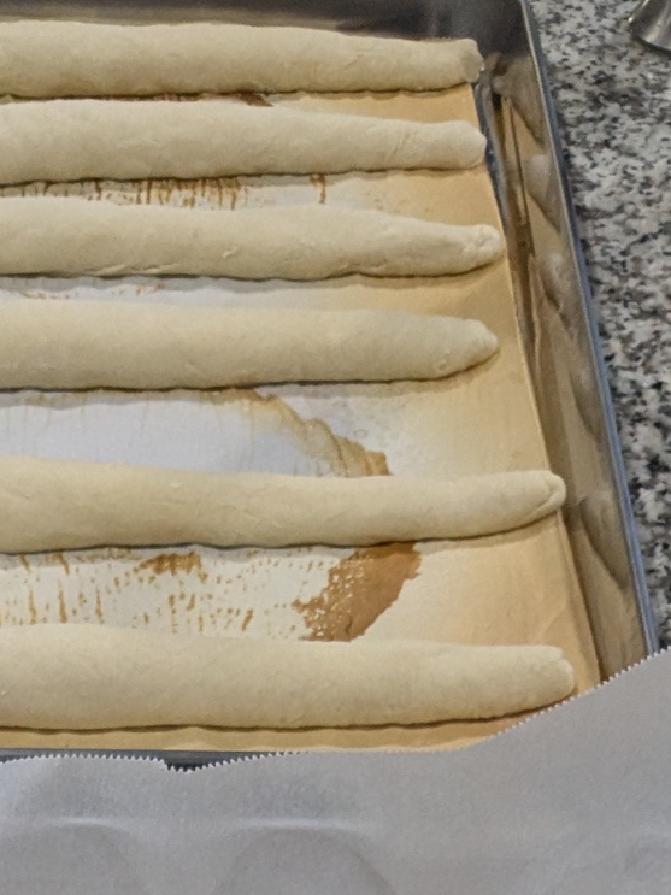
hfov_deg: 15.5
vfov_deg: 17.7
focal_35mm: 93
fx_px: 2404
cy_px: 1521
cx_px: -64
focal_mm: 4.38
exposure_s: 1/60
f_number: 1.73
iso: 174
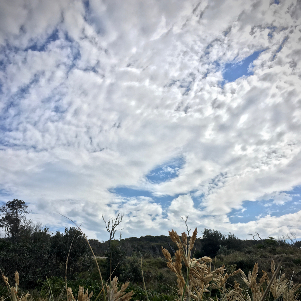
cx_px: 152
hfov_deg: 47.2
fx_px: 344
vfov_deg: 46.7
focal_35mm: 35
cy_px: 193
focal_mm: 4.15
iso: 25
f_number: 2.2
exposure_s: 1/1876
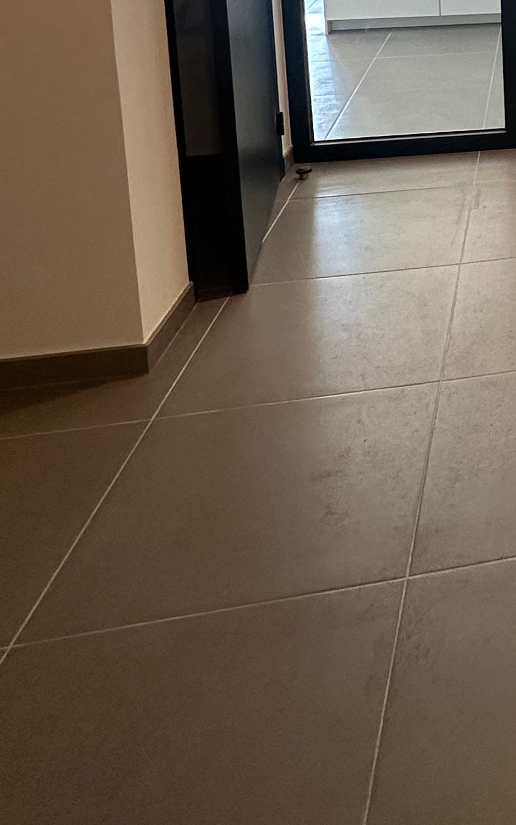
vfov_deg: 38.4
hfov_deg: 23.1
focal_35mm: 44
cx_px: 793
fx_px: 990
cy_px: -58
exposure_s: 1/100
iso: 125
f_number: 2.2
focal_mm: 2.22
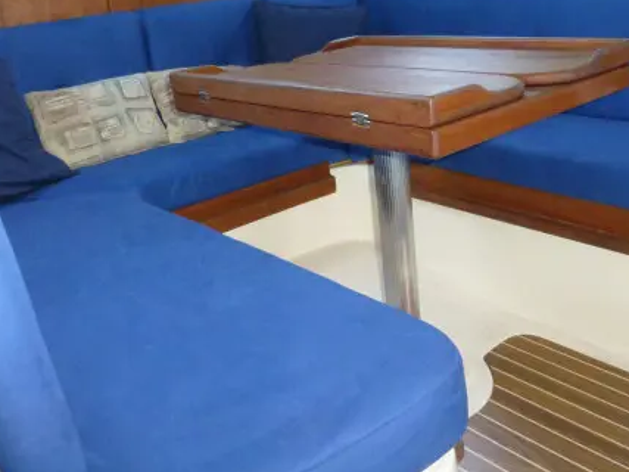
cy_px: 143
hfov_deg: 51.4
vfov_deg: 39.0
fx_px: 654
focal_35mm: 36
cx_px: 328
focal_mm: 4.3
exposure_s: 1/60
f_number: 3.3
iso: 800
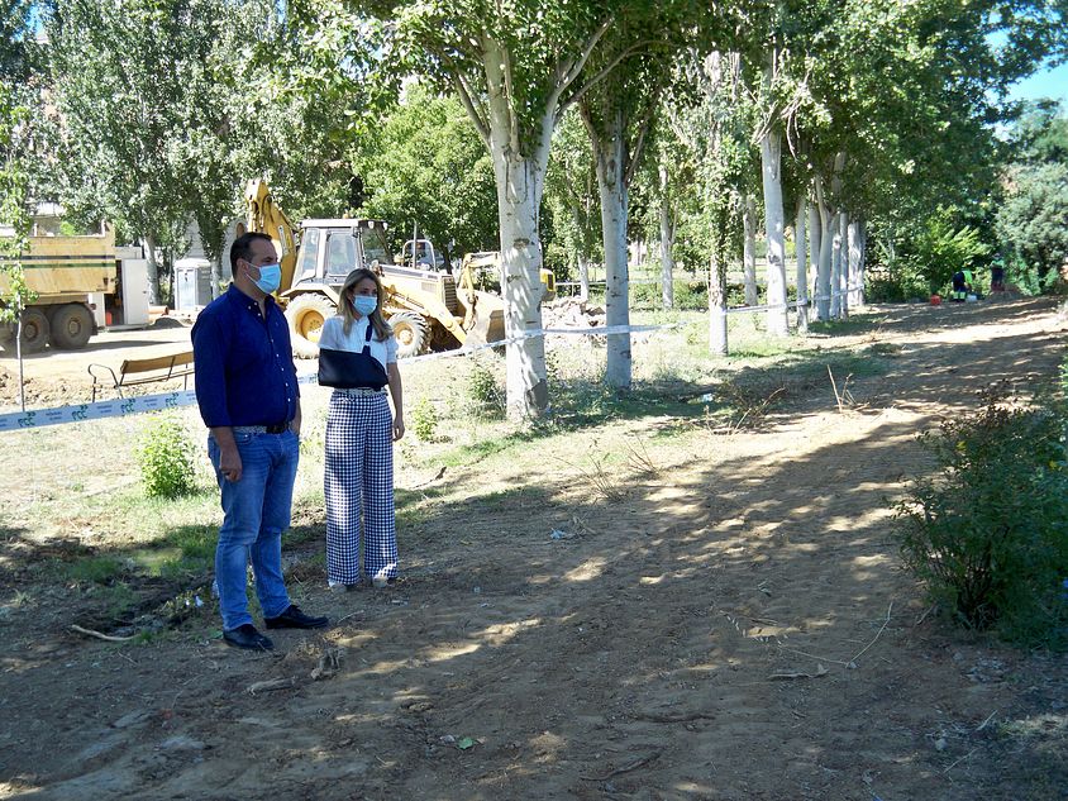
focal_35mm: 37
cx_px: 534
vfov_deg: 38.7
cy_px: 400
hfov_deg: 50.1
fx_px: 1142
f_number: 3.1
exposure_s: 1/200
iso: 80
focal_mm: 7.9
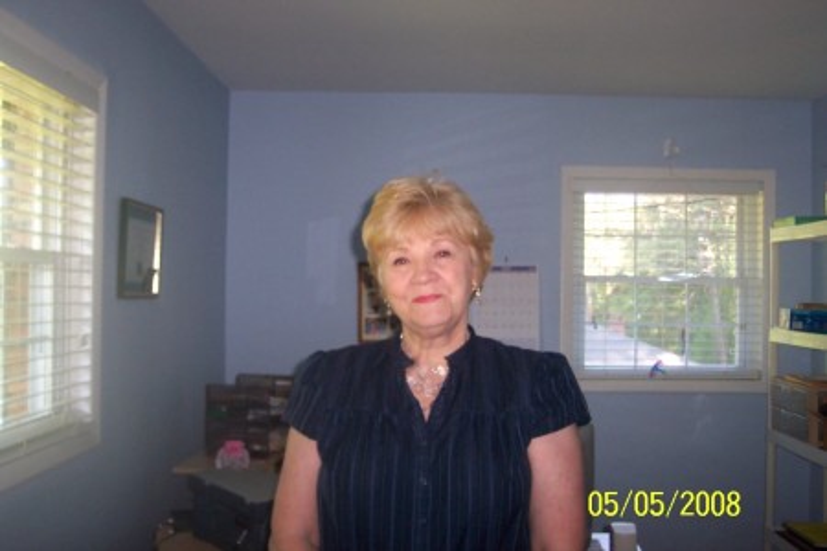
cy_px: 276
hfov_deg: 50.7
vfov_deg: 35.1
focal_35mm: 38
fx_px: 873
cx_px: 414
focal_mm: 8
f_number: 2.8
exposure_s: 1/30
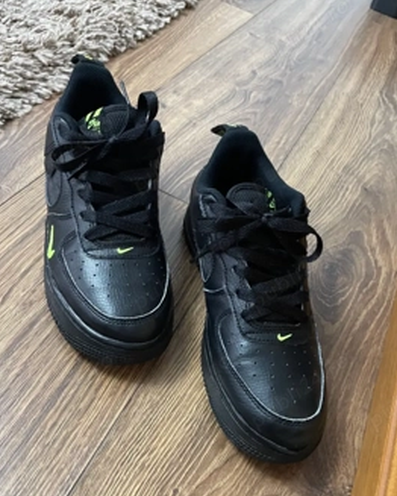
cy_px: 291
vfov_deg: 56.8
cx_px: 212
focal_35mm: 31
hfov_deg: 47.1
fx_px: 455
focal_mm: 4.2
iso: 640
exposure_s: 1/25
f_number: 1.6
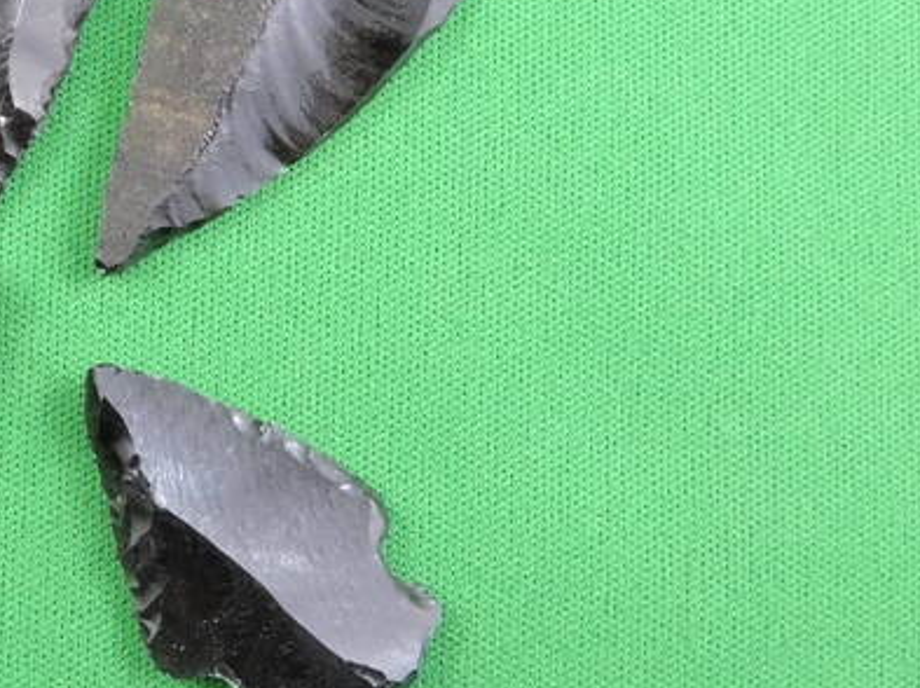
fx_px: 1726
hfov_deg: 28.3
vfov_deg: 22.4
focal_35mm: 65
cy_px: 213
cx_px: 41
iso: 800
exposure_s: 1/100
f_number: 3.6
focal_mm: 5.9
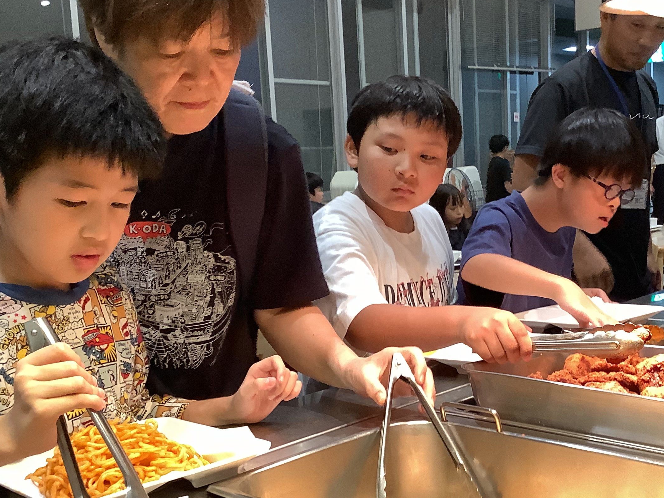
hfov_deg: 39.4
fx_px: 921
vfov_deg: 30.2
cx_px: 415
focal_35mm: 48
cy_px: 297
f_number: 2.4
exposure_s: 1/50
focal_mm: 3.3
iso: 200
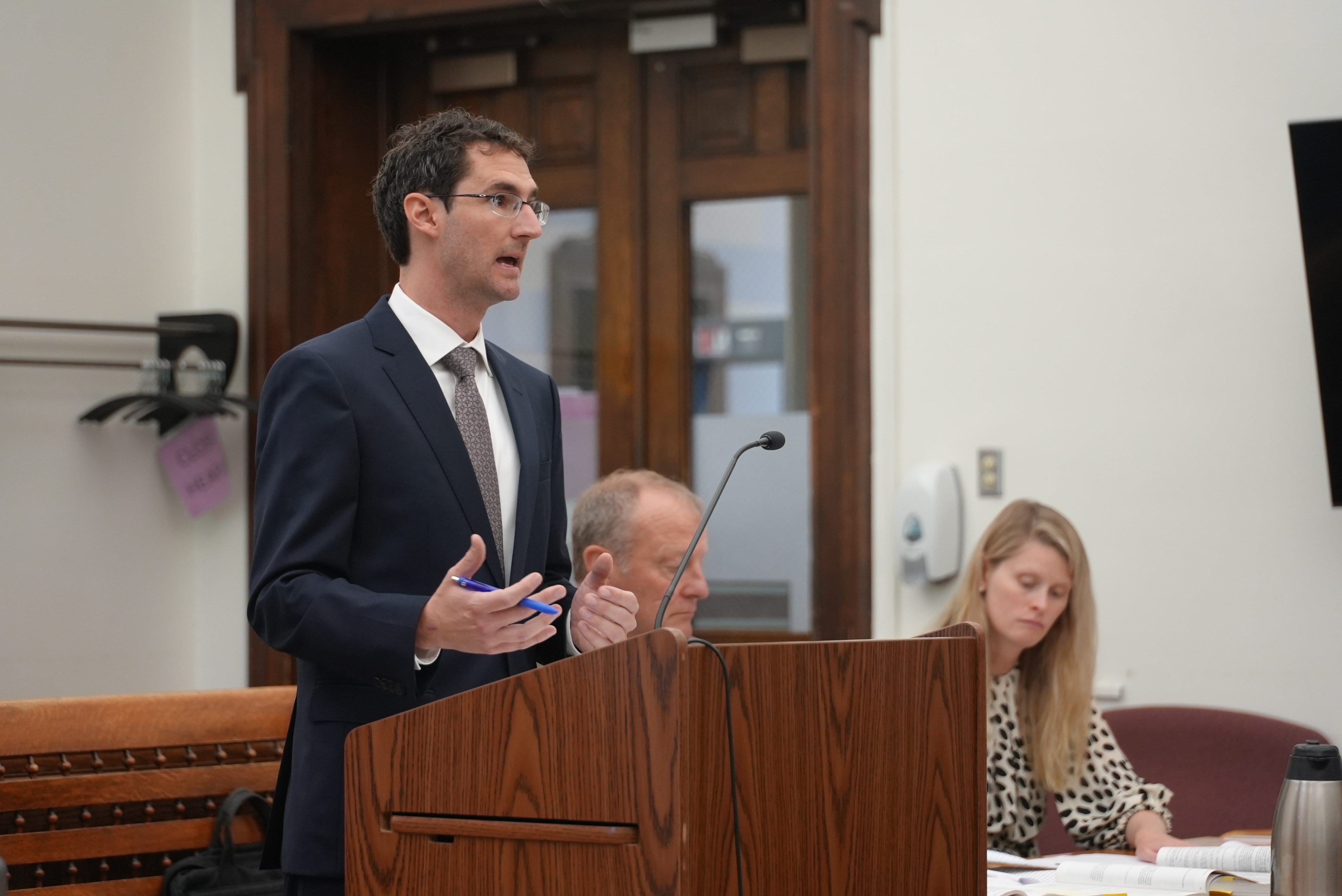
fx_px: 3767
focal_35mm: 101
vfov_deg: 13.6
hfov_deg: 20.2
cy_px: 448
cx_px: 671
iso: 3200
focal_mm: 101
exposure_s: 1/160
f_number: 4
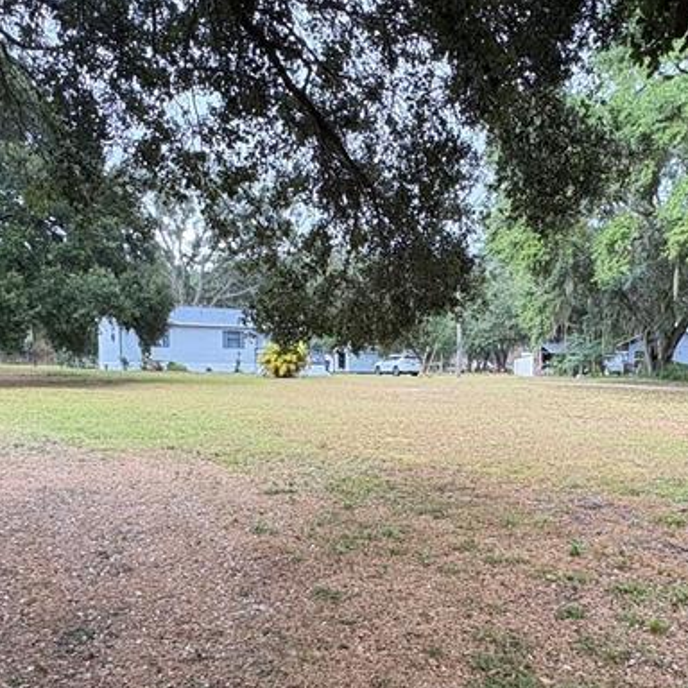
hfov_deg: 49.5
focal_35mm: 33
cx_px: 400
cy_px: 477
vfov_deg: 48.6
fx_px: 742
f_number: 2.2
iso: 200
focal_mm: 2.22
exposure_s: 1/99
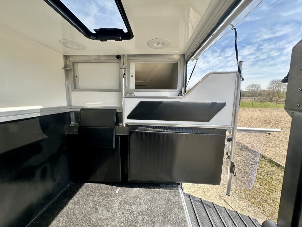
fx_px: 122
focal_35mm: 14
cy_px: 114
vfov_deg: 85.7
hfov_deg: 102.1
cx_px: 151
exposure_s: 1/356
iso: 40
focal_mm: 2.22
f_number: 2.2
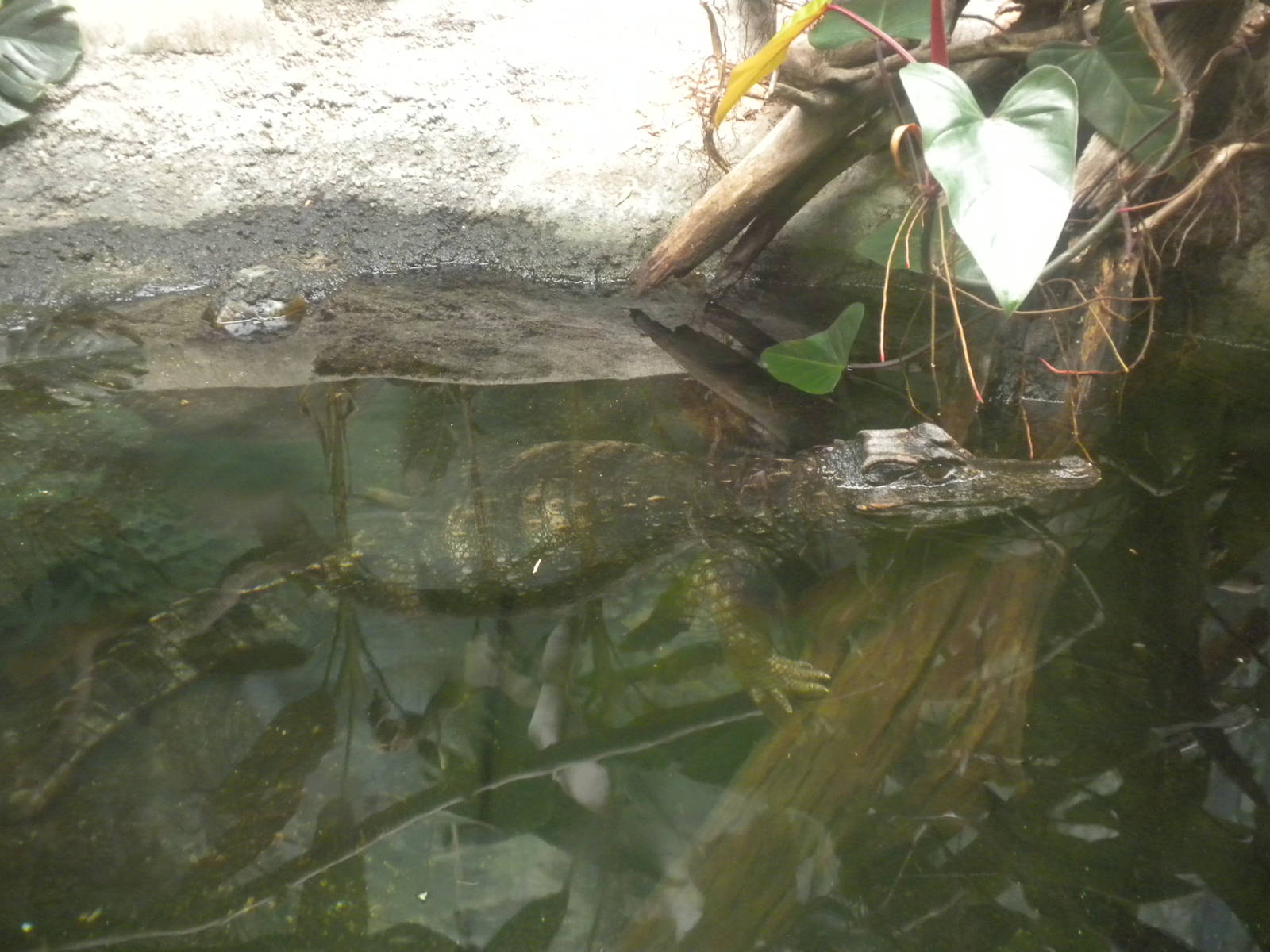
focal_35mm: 37
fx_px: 1357
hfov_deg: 50.1
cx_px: 635
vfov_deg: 38.7
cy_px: 476
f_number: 3.5
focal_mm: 6.6
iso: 400
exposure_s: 1/15.8
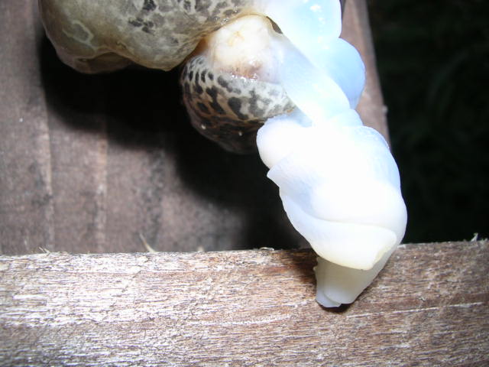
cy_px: 184
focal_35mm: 38
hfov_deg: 49.0
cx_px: 244
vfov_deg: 37.7
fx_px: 537
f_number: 5.6
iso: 100
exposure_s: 1/60.1
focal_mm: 5.8
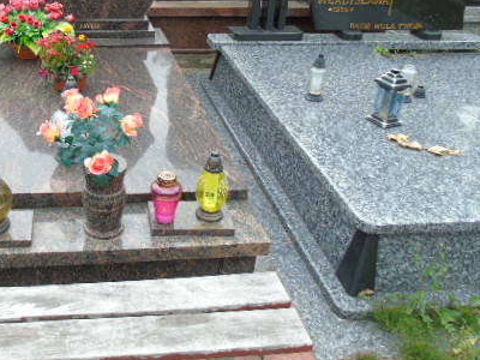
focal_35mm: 40
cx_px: 109
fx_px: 555
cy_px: 89
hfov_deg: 44.9
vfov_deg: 35.2
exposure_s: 1/100
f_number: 3.4
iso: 80
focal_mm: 4.4
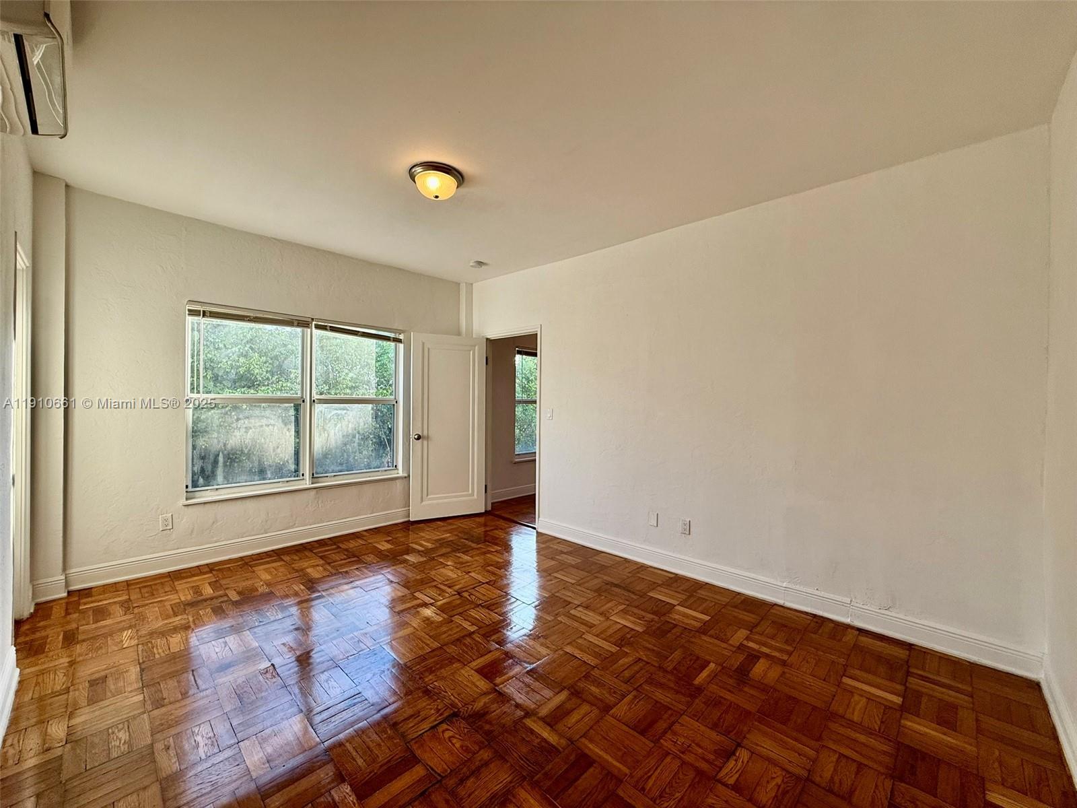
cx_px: 538
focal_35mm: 14
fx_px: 436
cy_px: 404
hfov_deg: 102.1
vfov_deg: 85.7
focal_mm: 2.22
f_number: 2.2
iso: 50
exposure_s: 1/99
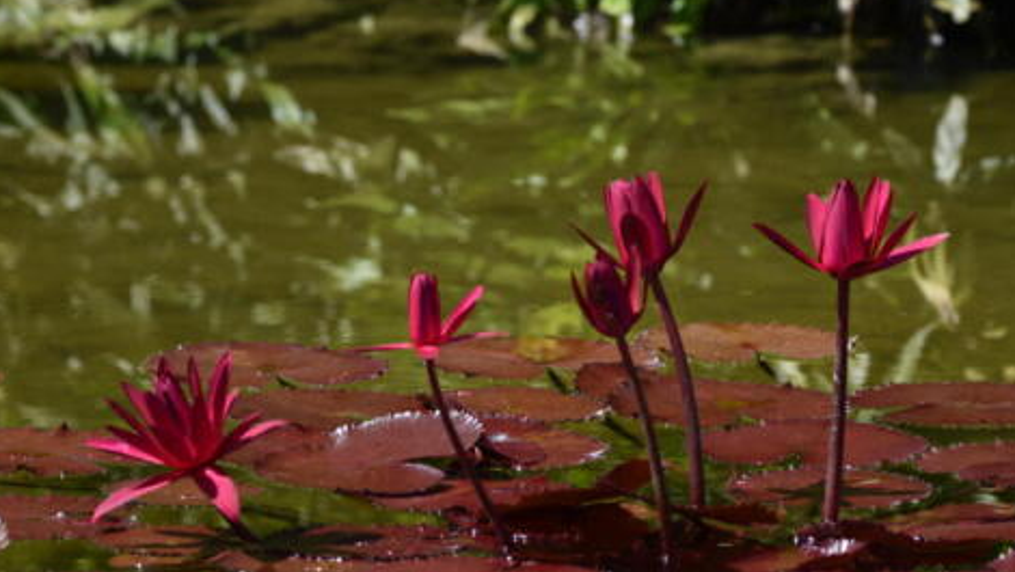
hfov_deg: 5.6
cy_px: 312
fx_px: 10341
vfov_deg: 3.2
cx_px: 531
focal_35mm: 384
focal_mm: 230
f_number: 5.3
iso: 100
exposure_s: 1/500
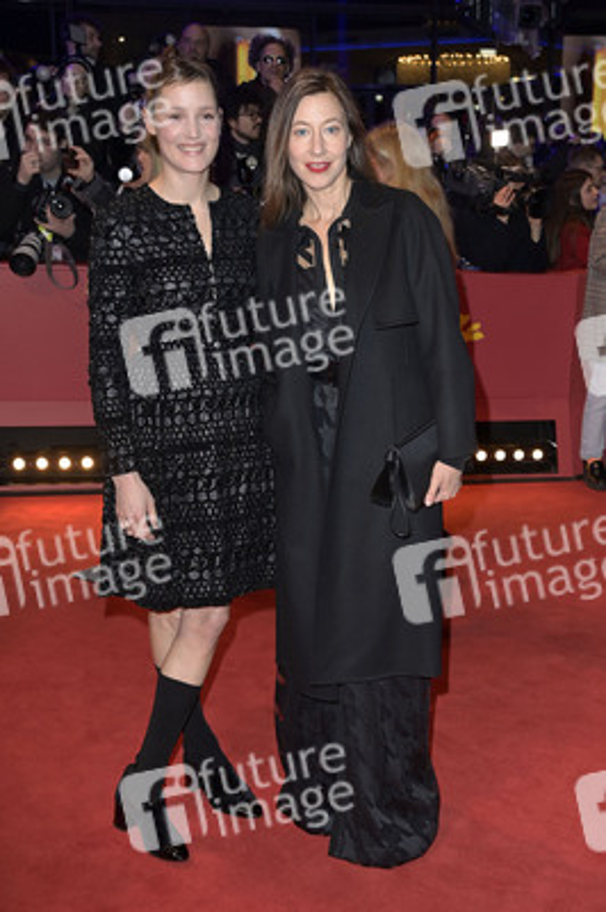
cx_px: 303
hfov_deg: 30.5
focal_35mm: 44
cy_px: 456
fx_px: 1113
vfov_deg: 44.5
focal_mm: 44
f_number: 5
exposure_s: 1/250
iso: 800
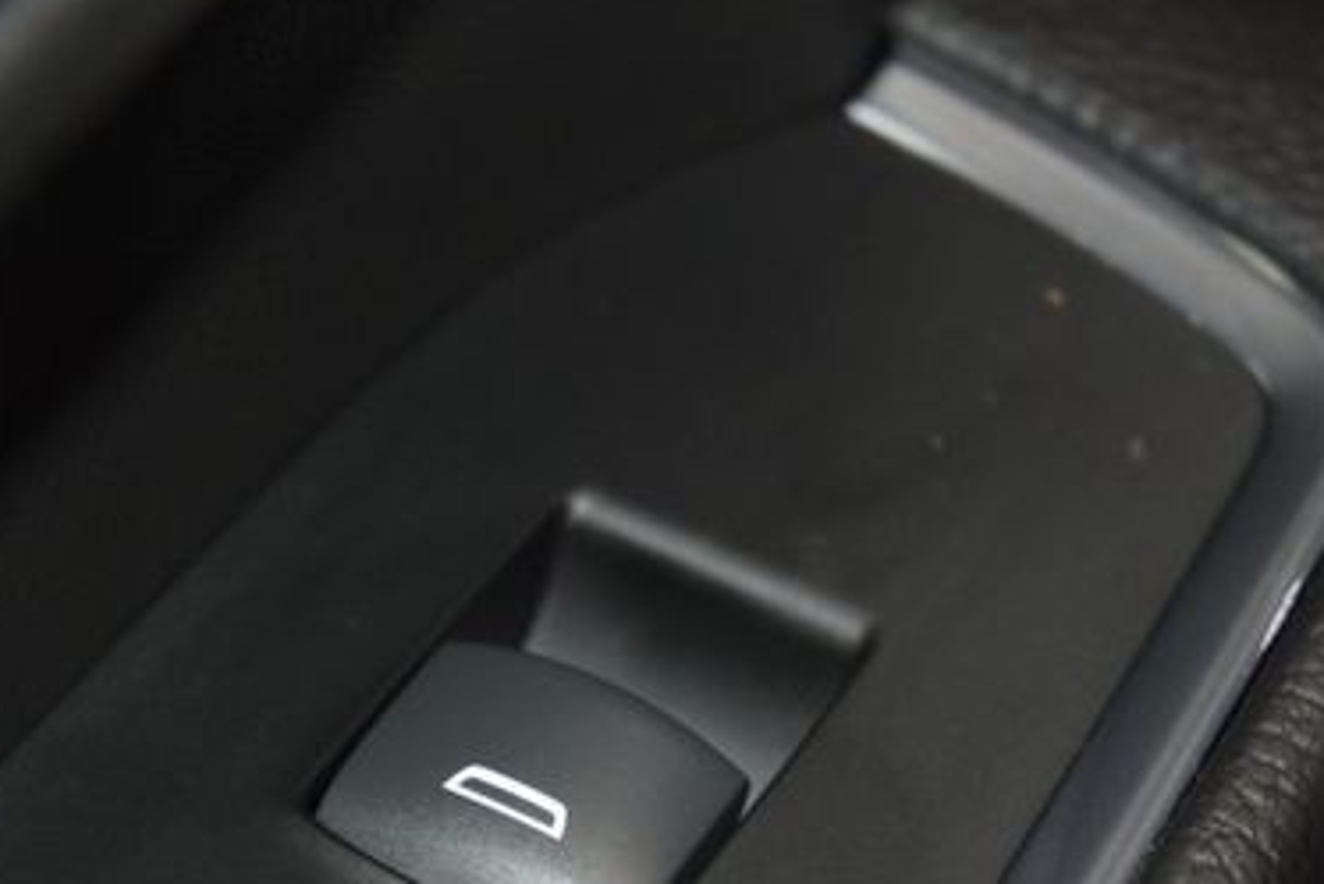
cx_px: 571
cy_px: 733
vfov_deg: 7.6
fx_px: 6622
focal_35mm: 180
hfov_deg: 11.4
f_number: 4.5
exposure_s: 1/80
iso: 1800
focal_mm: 70
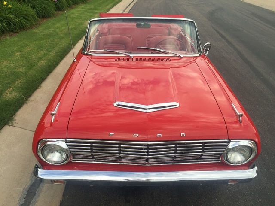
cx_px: 138
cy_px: 103
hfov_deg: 61.7
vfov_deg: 48.2
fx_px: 230
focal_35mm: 29
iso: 32
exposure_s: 1/507
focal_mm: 4.15
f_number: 2.2
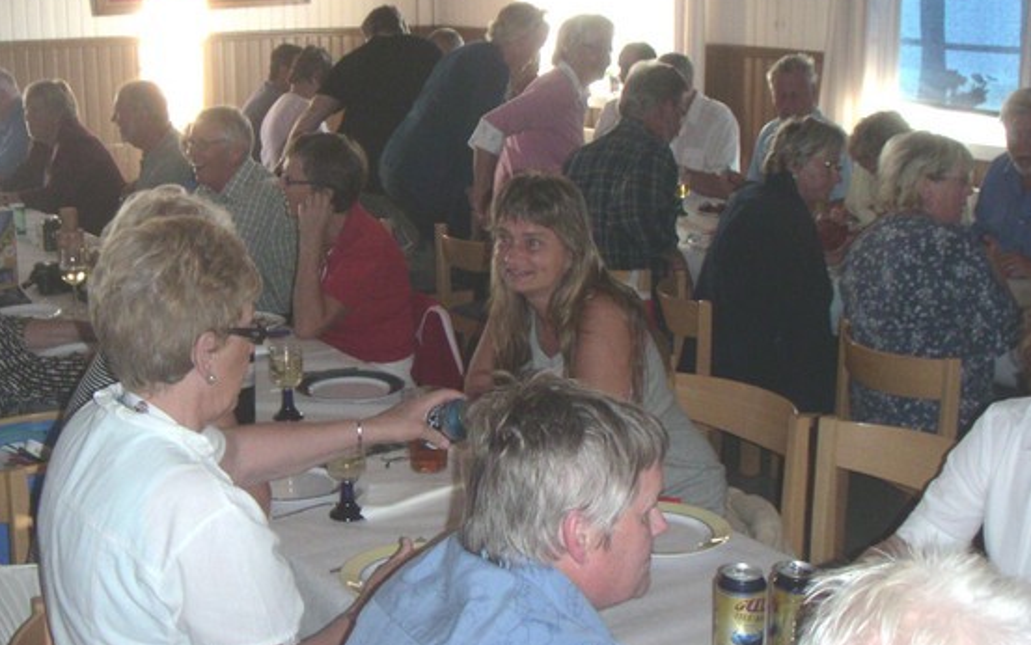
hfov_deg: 39.5
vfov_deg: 25.3
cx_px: 461
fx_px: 1433
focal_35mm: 51
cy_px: 282
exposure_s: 1/50
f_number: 2.8
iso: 160
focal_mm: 6
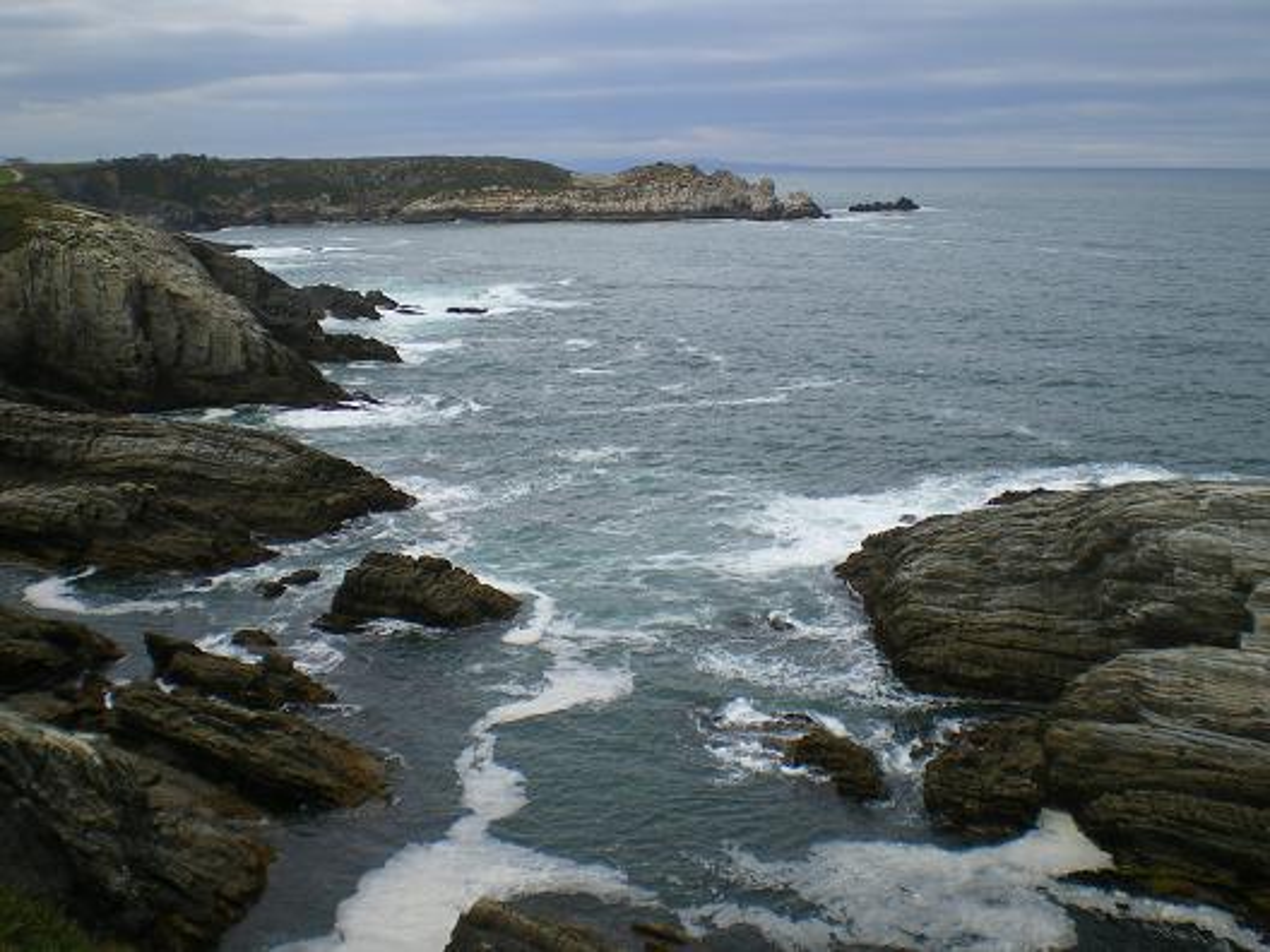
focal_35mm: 38
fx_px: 1394
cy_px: 476
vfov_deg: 37.7
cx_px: 635
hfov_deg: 49.0
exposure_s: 1/640
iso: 64
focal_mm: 6.3
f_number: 4.6
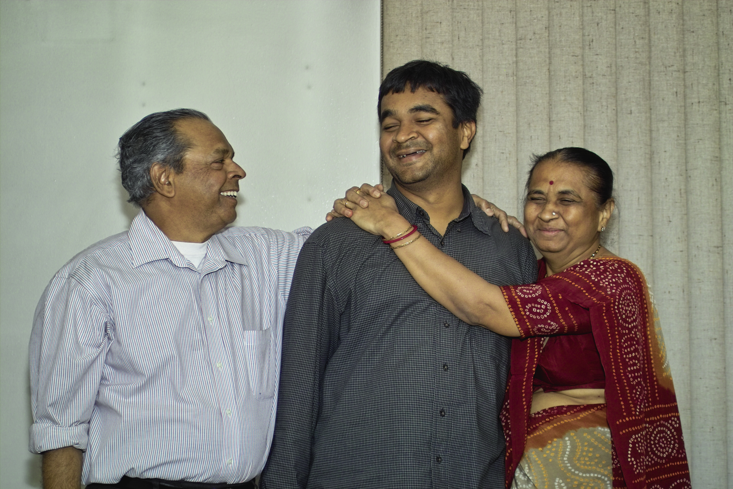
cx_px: 366
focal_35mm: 85
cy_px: 244
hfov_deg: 23.9
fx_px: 1731
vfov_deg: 16.1
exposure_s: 1/30
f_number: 2.8
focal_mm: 50
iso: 100
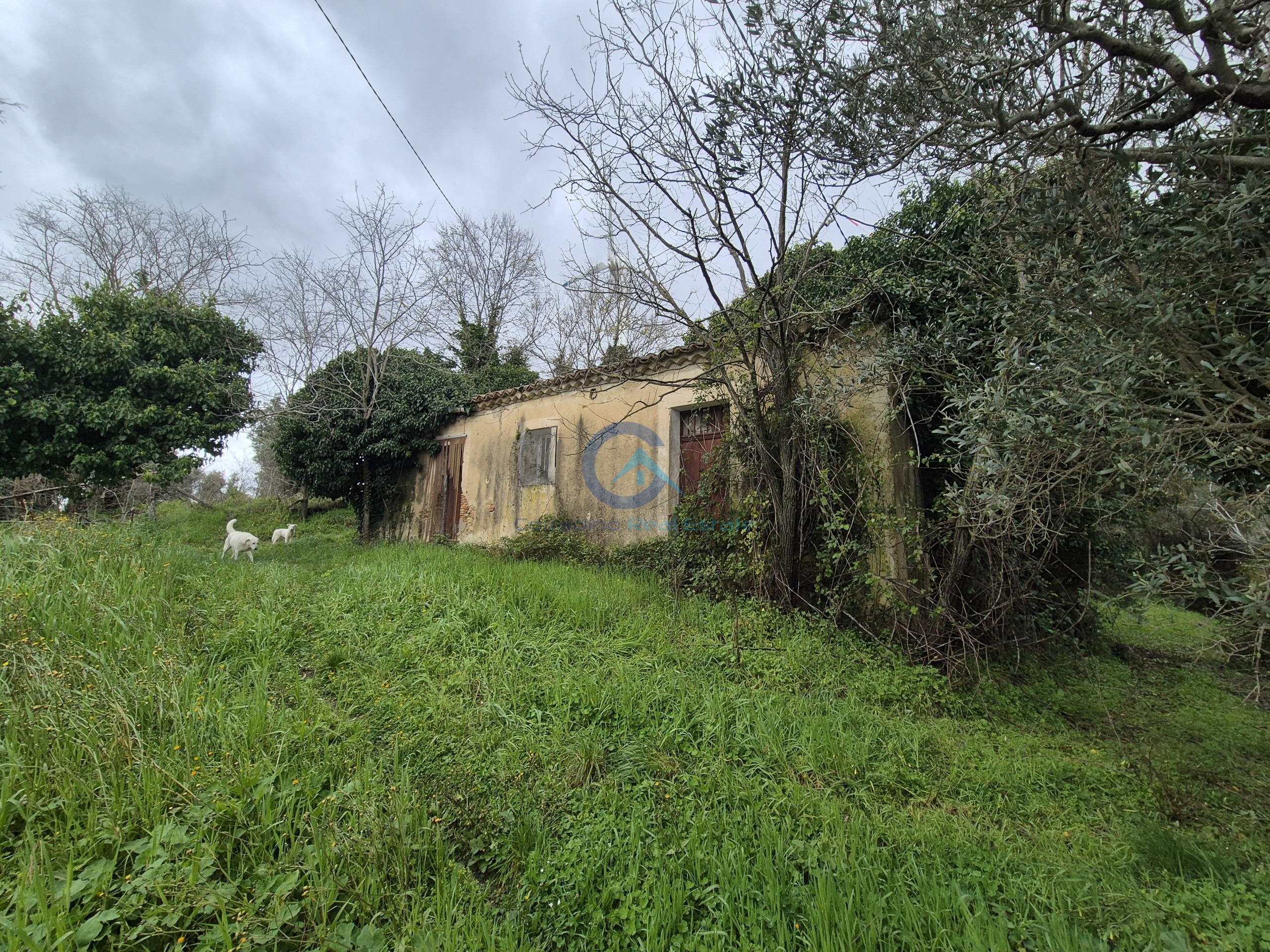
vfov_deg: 89.9
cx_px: 635
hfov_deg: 106.2
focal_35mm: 13
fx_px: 477
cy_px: 476
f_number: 2.2
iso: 50
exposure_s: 1/486
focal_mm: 2.2
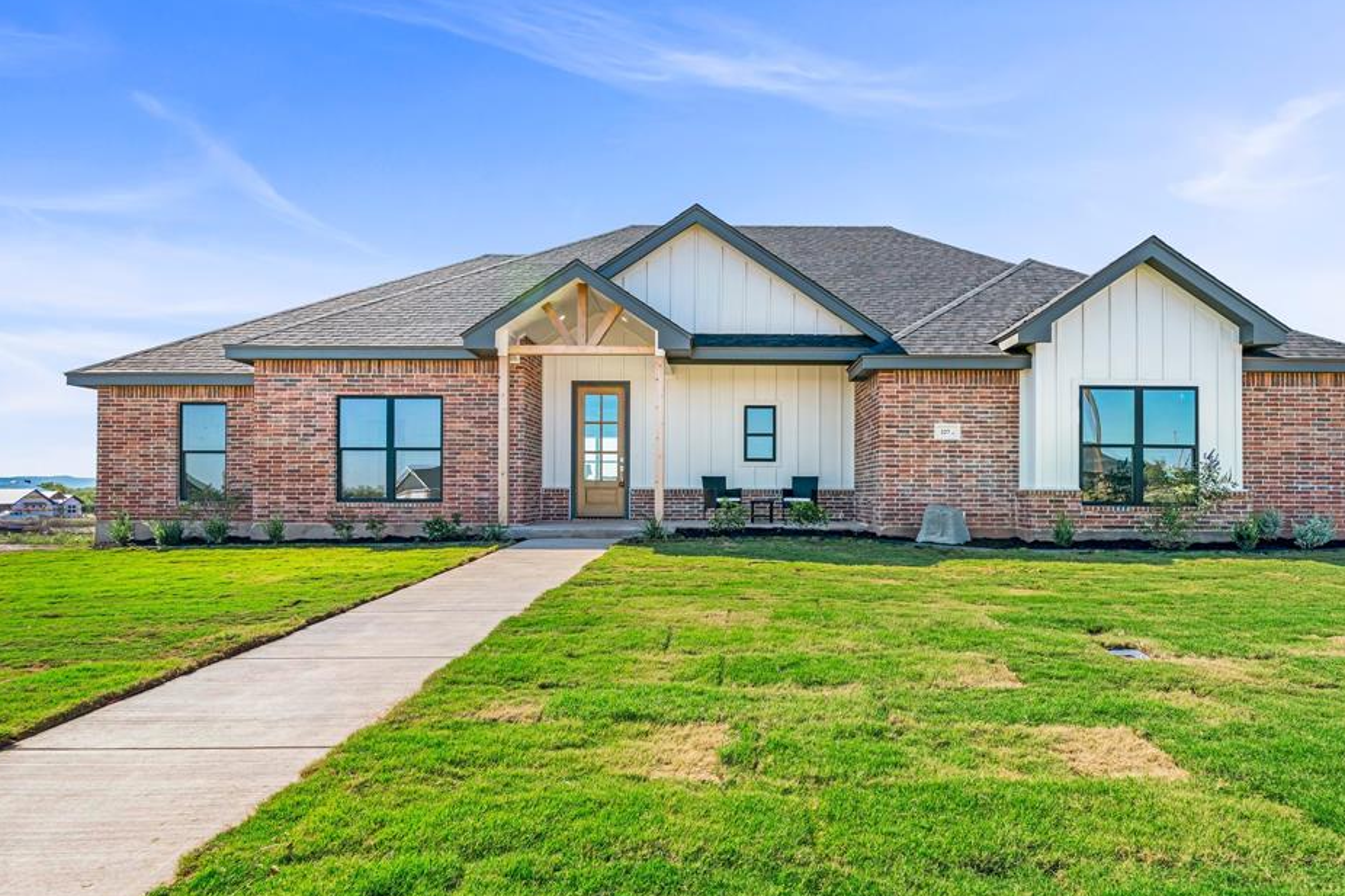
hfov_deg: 79.6
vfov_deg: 58.2
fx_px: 805
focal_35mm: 22
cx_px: 731
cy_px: 457
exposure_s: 1/320
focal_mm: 19.5
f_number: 9
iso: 250
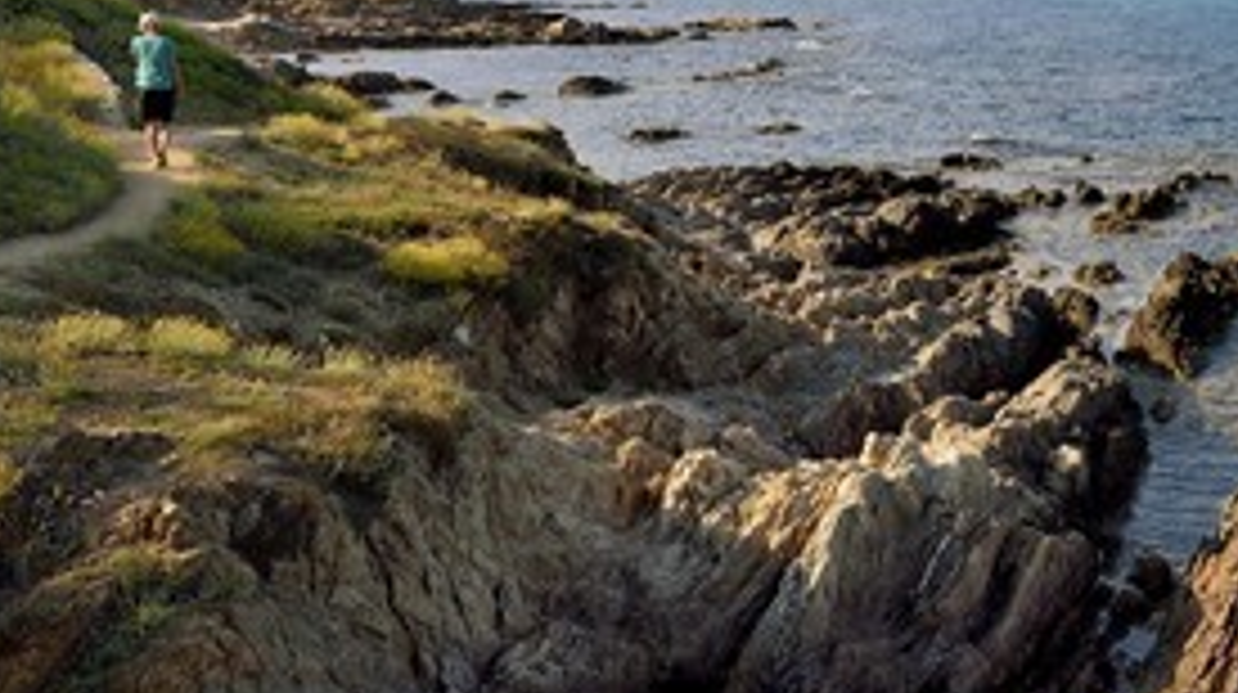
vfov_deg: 19.5
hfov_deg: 33.7
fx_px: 2000
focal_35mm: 61
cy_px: 162
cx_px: 934
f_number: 8
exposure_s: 1/640
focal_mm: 38
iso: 200
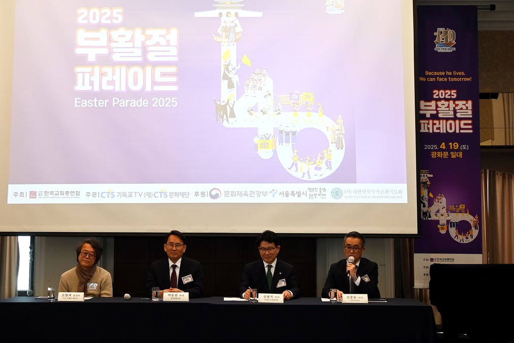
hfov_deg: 35.0
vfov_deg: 23.8
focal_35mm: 57
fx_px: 814
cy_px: 144
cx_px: 223
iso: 450
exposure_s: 1/50
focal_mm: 30
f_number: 4.8
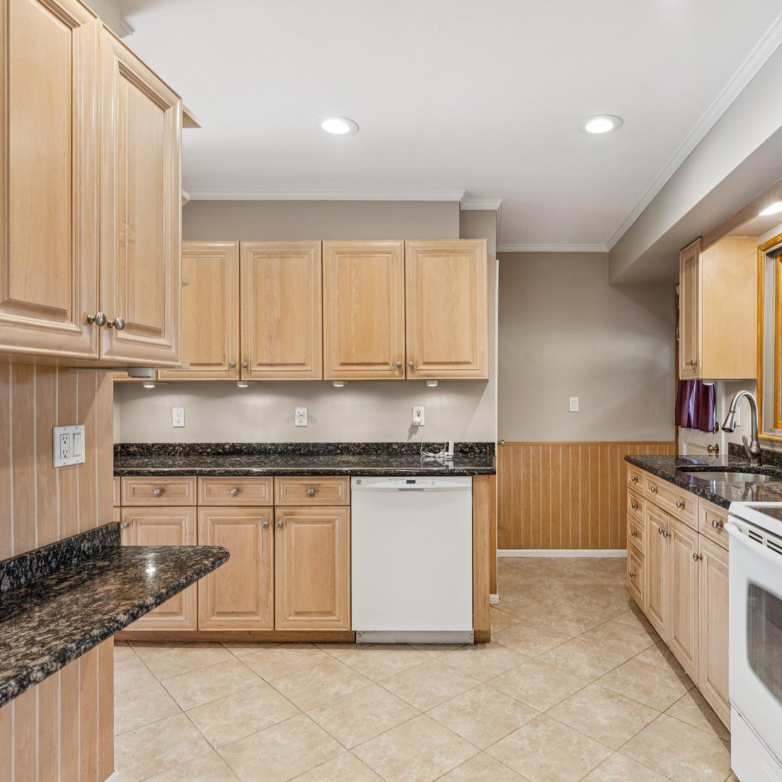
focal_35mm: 22
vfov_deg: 69.6
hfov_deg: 68.5
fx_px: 562
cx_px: 490
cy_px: 394
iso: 250
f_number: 8
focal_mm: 17
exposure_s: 1/13
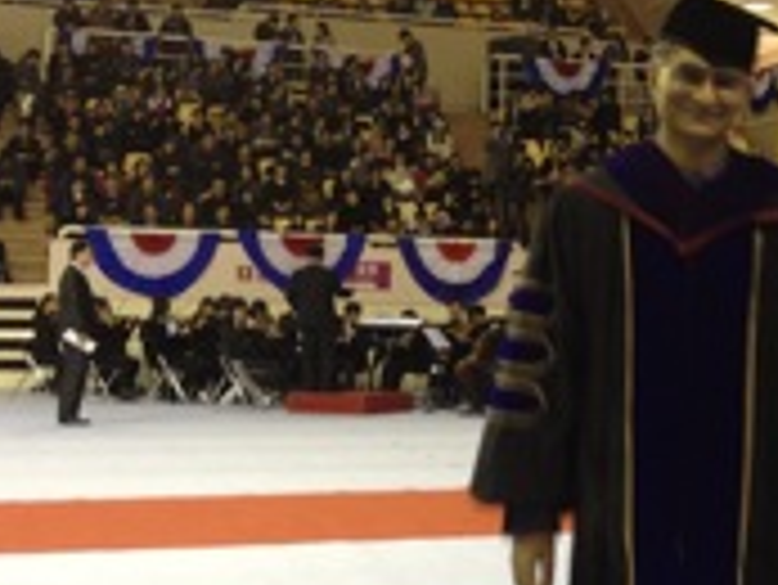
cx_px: 769
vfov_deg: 16.6
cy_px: 266
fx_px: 2002
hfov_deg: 21.3
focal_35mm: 89
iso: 80
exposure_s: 1/20
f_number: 2.4
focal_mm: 4.28
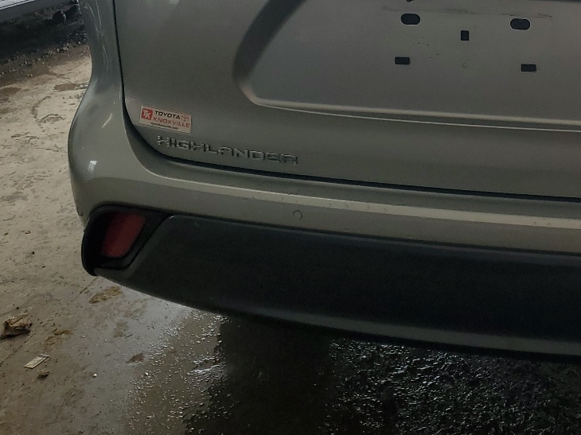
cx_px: 532
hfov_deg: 32.0
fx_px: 956
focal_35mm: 57
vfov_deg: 24.6
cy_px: 9
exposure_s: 1/263
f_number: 1.5
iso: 50
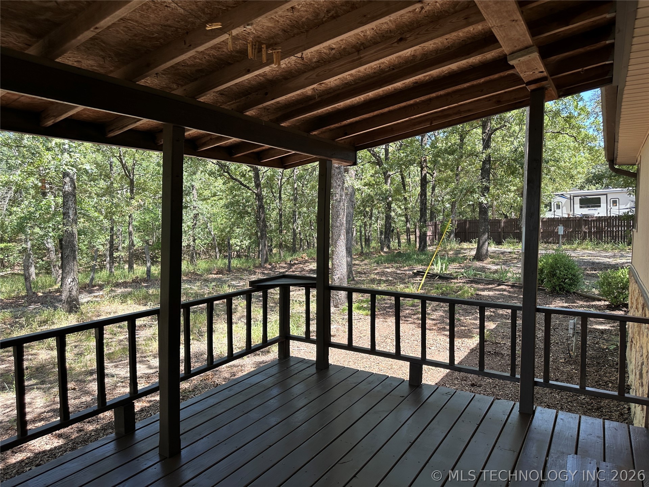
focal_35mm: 24
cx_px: 324
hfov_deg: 71.6
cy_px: 244
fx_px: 450
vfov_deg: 56.8
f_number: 1.78
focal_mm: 6.86
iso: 80
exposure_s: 1/422
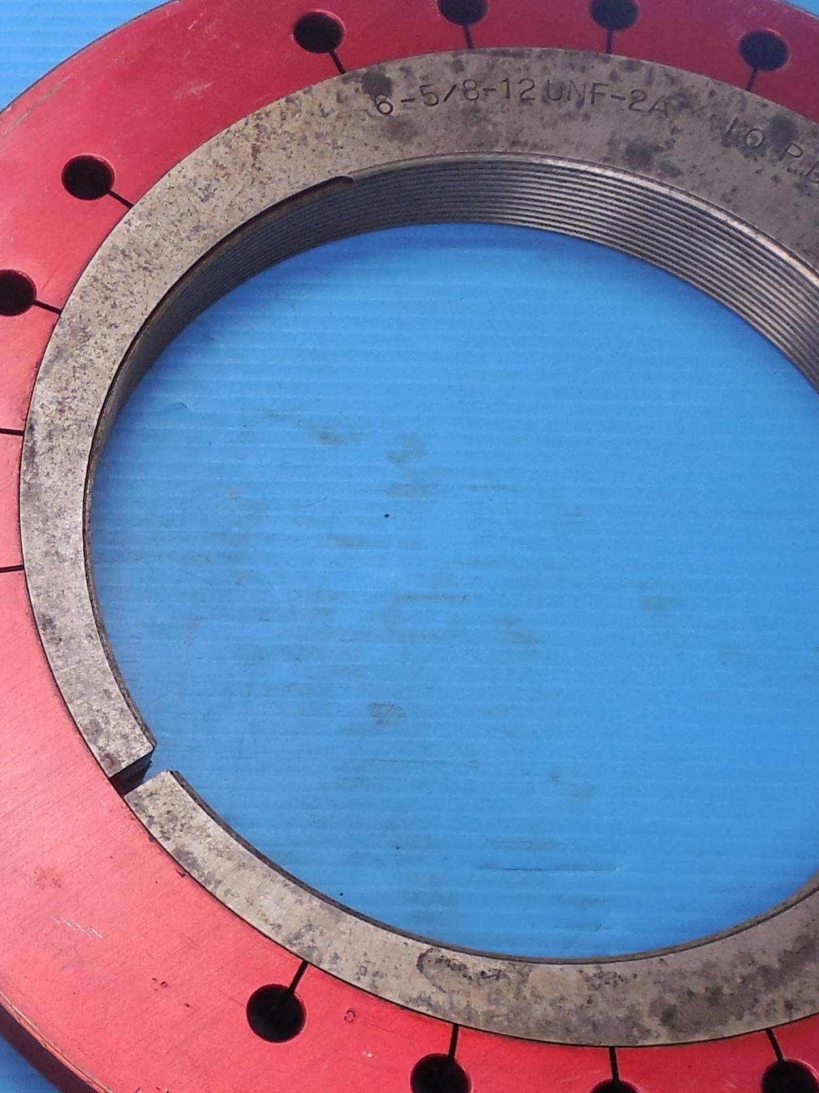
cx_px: -167
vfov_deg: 28.0
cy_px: 732
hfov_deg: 20.0
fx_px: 2177
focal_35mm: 69
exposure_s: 1/30
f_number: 3.3
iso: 140
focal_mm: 4.5
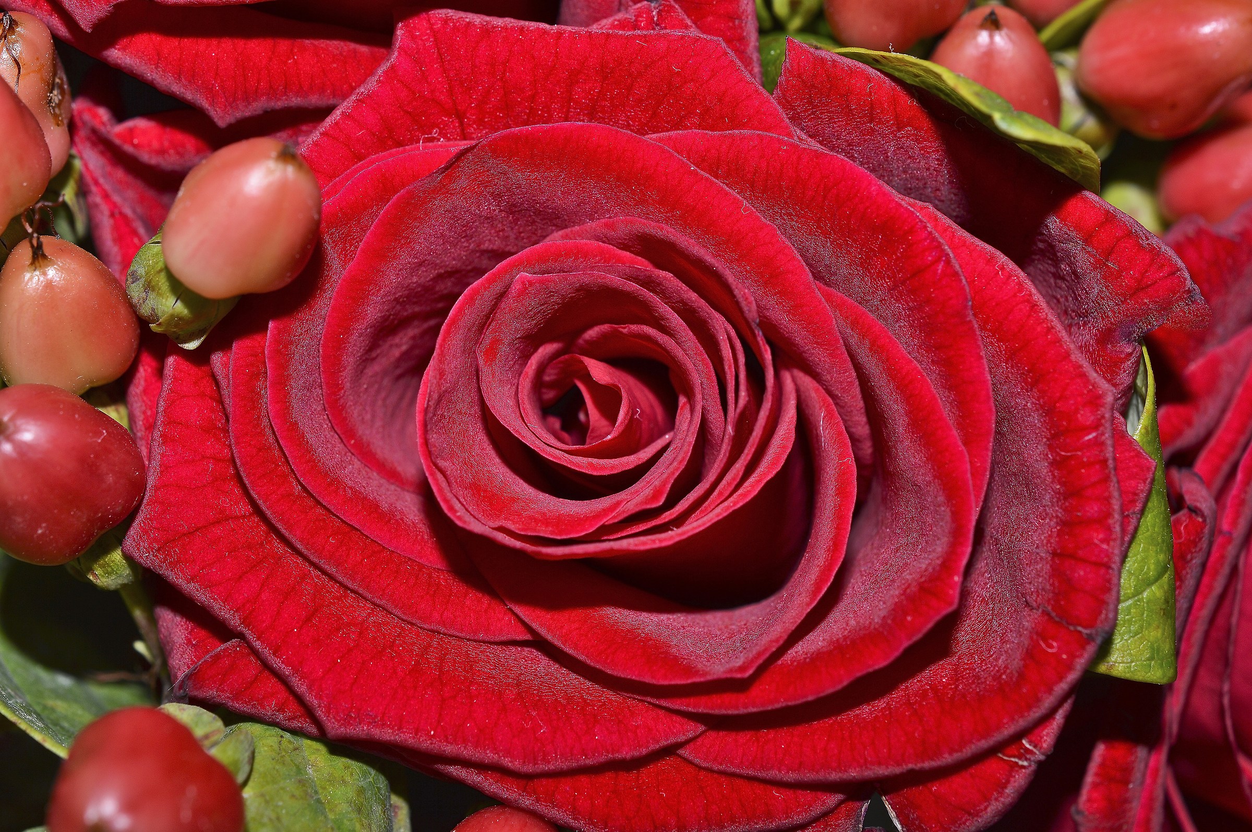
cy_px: 416
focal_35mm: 60
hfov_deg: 33.4
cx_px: 626
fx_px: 2085
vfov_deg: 22.6
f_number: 10
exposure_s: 1/60
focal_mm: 40
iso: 100
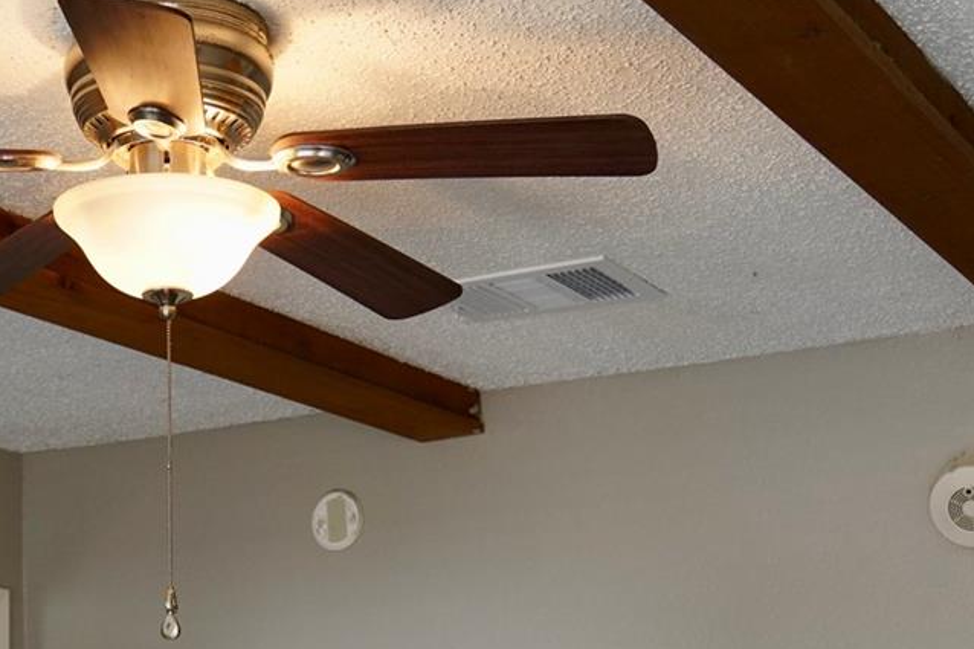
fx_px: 2083
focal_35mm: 77
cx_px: 292
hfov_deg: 26.1
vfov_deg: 16.1
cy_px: 989
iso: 800
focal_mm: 24
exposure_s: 1/160
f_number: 4
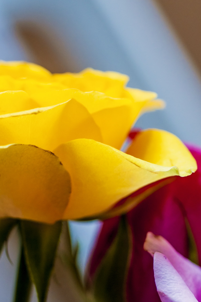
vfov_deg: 15.5
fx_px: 1106
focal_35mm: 132
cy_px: 191
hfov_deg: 10.4
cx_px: 52
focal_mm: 50
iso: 400
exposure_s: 1/50
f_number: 2.8
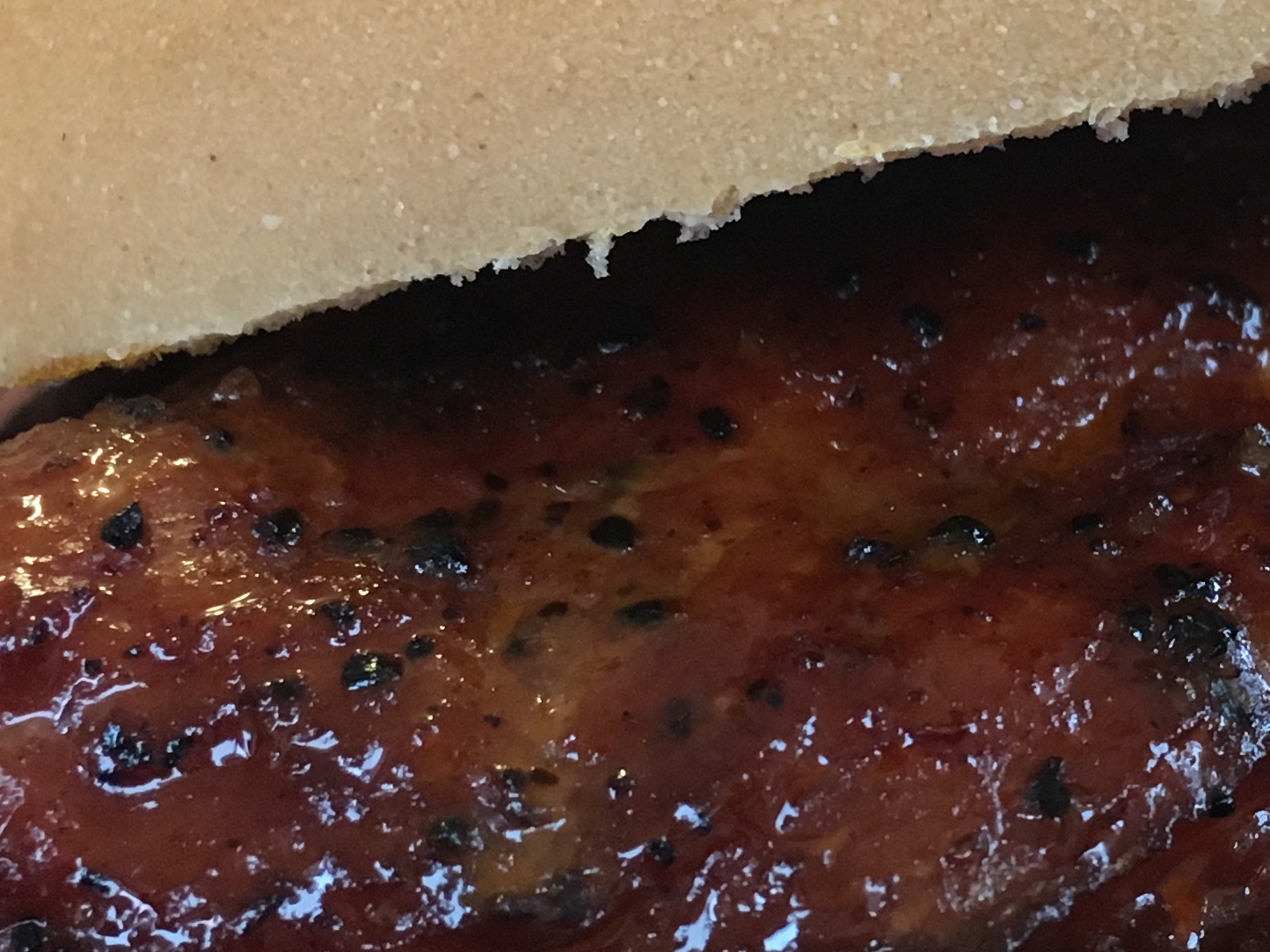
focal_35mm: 81
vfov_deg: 18.2
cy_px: 502
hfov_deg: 23.5
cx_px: 1144
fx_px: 2972
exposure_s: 1/30
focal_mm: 4.15
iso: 125
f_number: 2.2
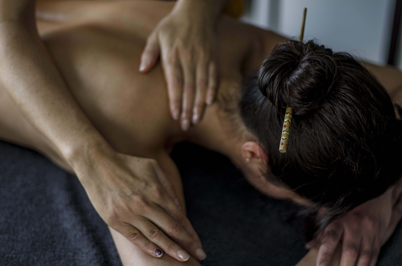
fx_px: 836
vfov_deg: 18.1
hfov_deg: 27.0
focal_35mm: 75
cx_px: 201
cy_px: 133
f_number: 1.4
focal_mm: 50
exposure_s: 1/25
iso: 100
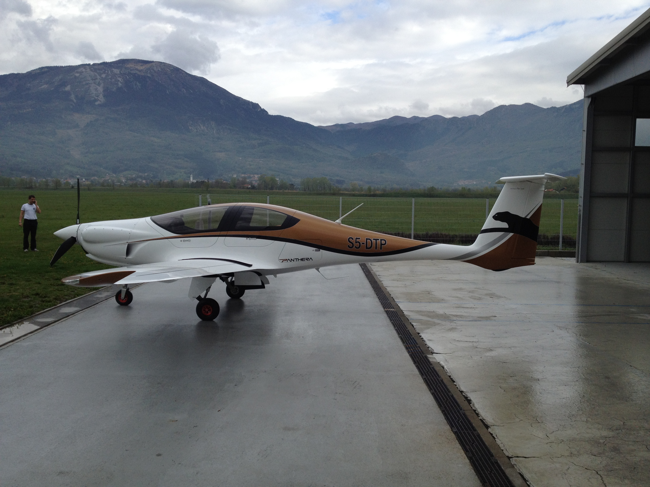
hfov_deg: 52.6
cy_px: 244
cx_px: 325
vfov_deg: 40.7
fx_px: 657
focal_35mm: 35
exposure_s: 1/1314
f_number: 2.4
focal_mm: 4.28
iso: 64
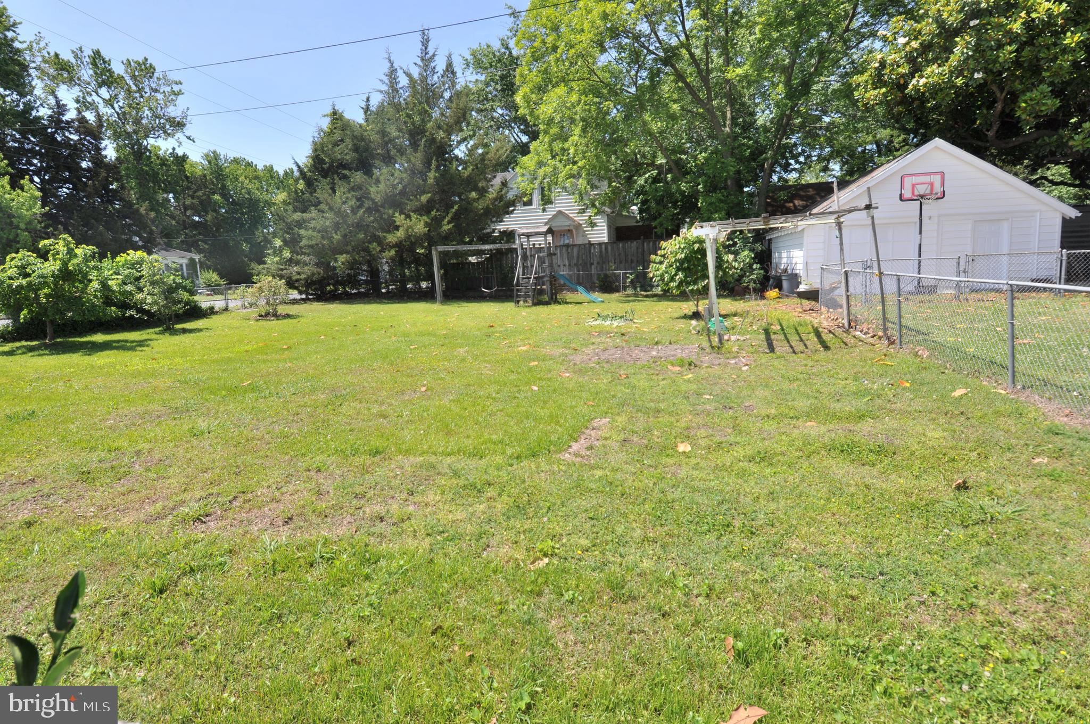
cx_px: 545
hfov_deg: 90.1
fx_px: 544
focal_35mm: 18
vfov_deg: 67.2
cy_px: 362
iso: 200
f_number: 9
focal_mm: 12
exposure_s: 1/320
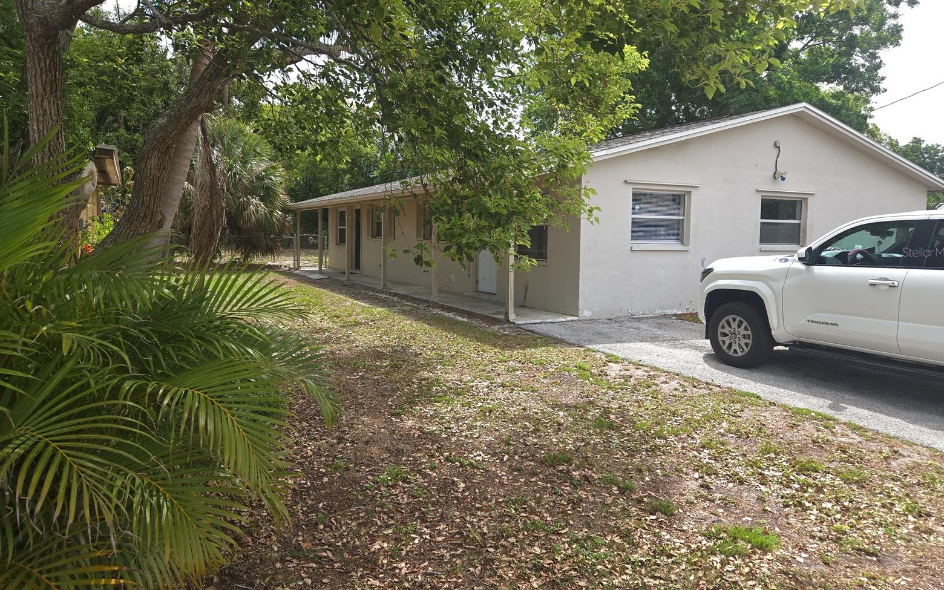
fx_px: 643
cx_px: 475
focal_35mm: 25
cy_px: 252
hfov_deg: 72.5
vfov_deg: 49.1
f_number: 1.8
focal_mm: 5.4
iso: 25
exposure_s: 1/540
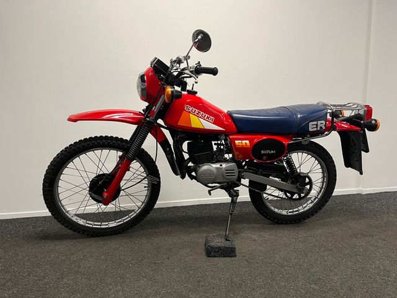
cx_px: 198
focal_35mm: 26
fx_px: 298
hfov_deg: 67.3
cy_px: 149
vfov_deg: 53.1
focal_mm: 5.1
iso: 80
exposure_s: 1/50
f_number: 1.6
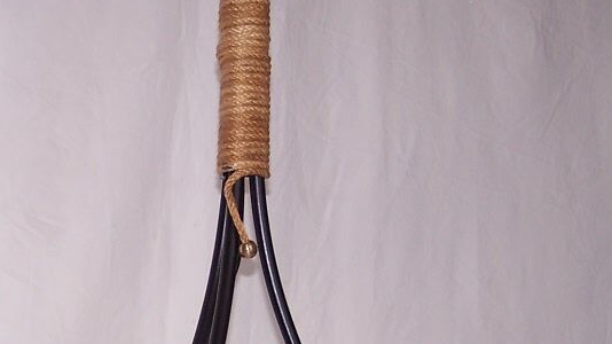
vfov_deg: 12.9
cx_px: 185
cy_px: 325
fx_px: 1509
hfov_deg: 22.8
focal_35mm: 93
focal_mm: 6.3
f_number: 2.8
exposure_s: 1/60
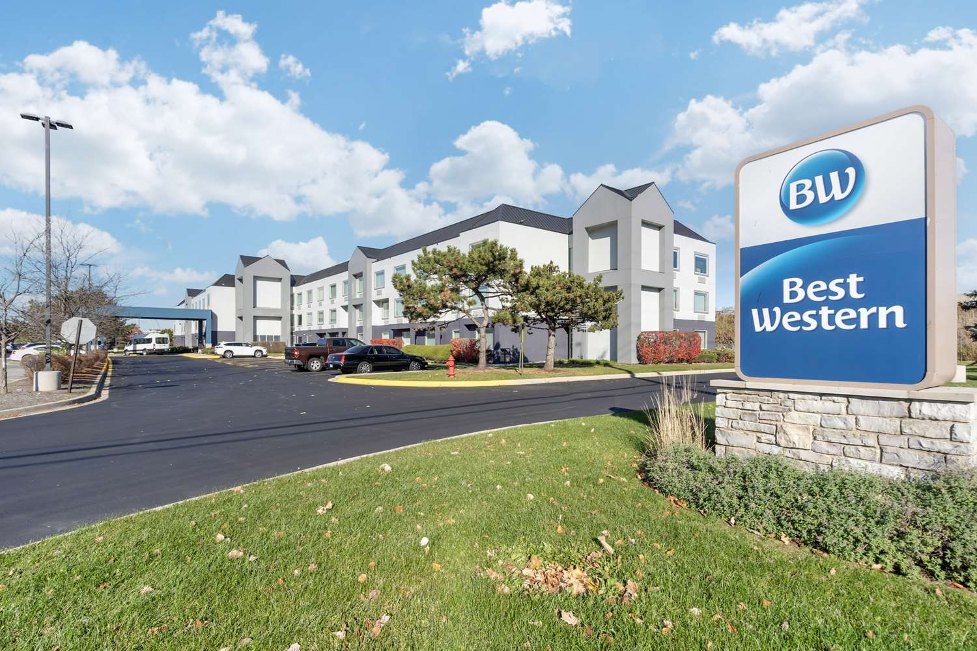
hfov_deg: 96.7
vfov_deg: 73.7
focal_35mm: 16
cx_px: 488
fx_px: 434
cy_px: 326
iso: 400
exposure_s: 1/640
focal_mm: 16
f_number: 8
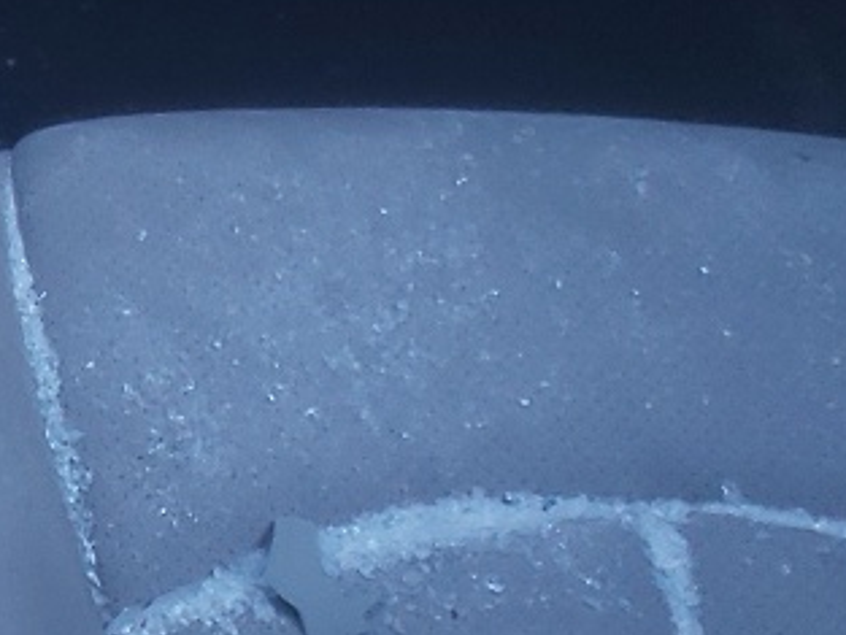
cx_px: -632
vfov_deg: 10.6
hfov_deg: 13.4
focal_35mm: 133
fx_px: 3252
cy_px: -397
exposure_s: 1/120
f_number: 1.5
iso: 61
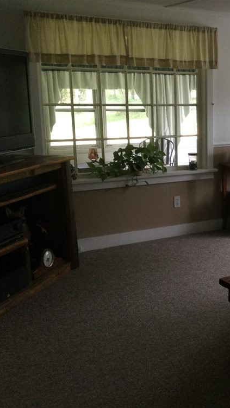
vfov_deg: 44.6
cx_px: 232
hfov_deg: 24.7
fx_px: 499
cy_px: 205
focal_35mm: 46
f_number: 2.4
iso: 80
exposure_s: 1/30
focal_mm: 3.3
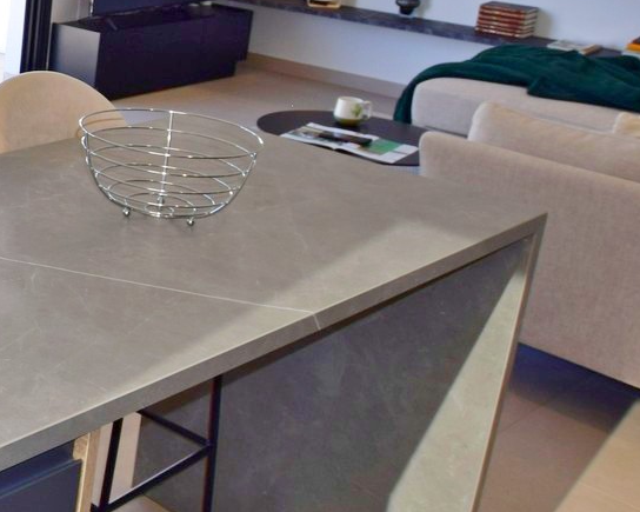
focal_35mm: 53
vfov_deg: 27.9
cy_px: 94
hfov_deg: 26.7
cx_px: -289
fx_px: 1004
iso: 125
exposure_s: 1/125
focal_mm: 10
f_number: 5.6
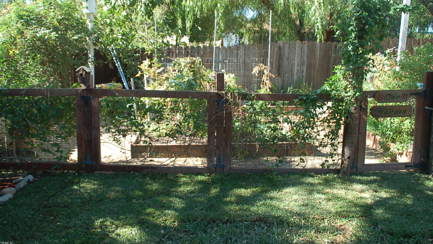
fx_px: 402
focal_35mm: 35
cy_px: 107
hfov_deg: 56.6
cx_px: 217
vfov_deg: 33.7
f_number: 5.6
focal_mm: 22
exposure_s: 1/125
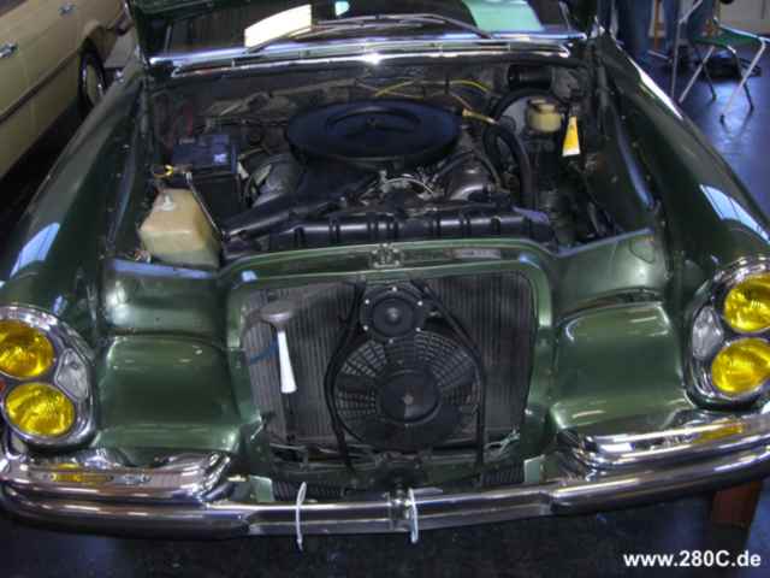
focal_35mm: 38
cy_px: 289
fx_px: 845
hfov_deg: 49.0
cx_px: 385
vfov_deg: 37.7
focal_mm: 6.2
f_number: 2.7
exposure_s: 1/60
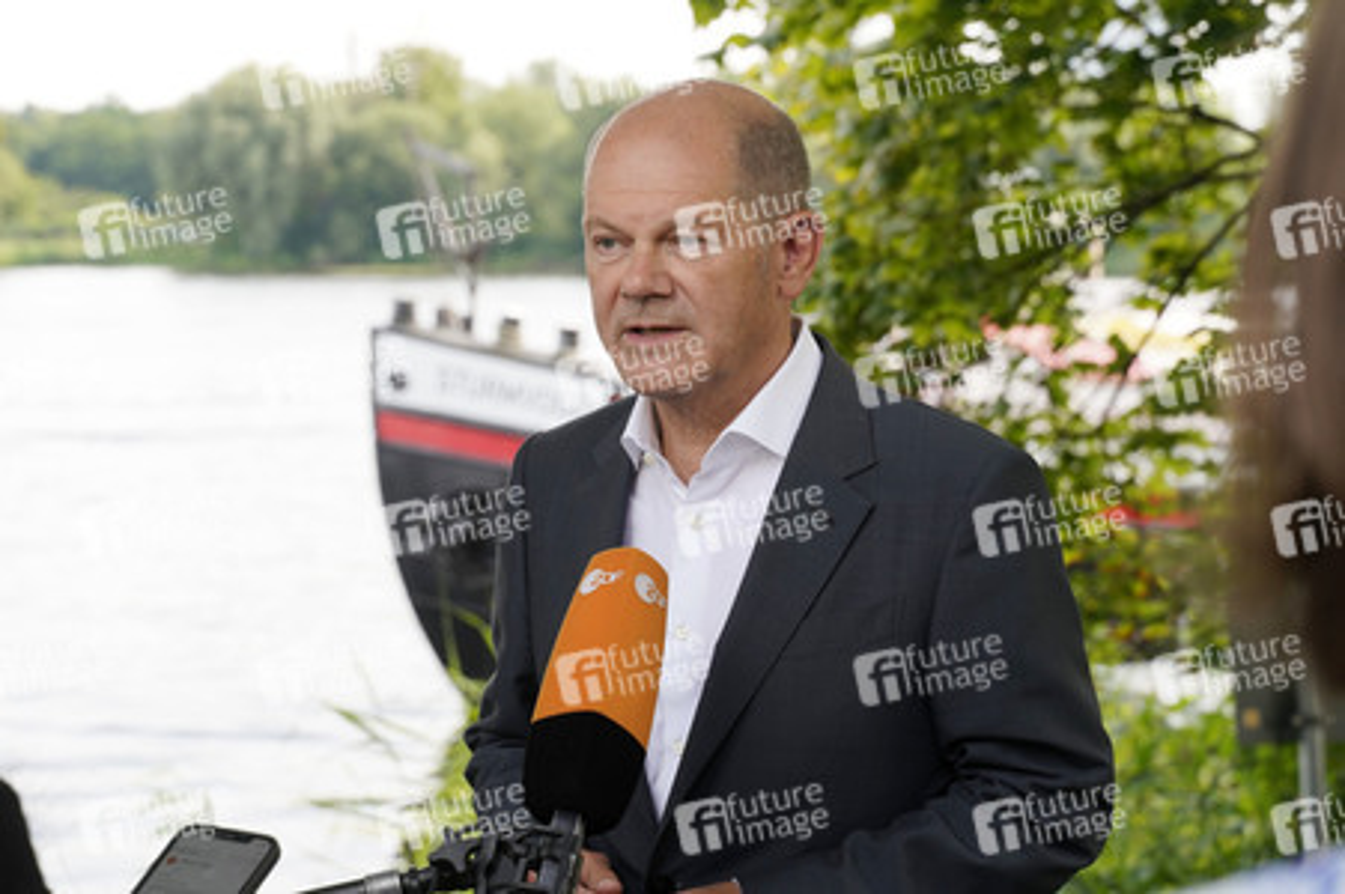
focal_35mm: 75
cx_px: 672
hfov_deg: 27.0
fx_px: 2800
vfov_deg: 18.2
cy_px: 447
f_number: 6.3
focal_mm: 75
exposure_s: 1/200
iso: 250
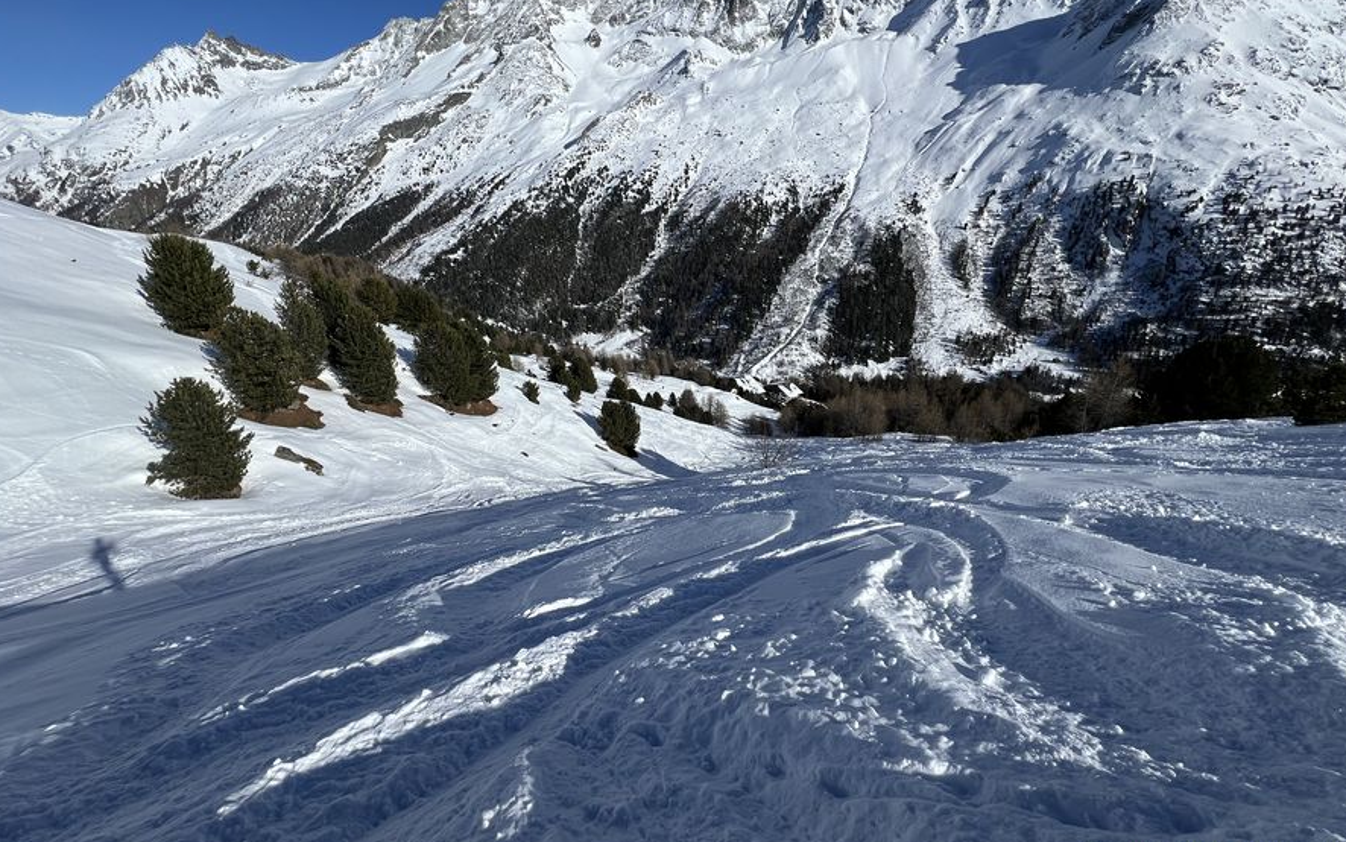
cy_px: 356
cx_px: 667
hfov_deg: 105.3
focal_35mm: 14
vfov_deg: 78.1
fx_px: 514
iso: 32
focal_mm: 1.57
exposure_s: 1/3922
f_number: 1.8
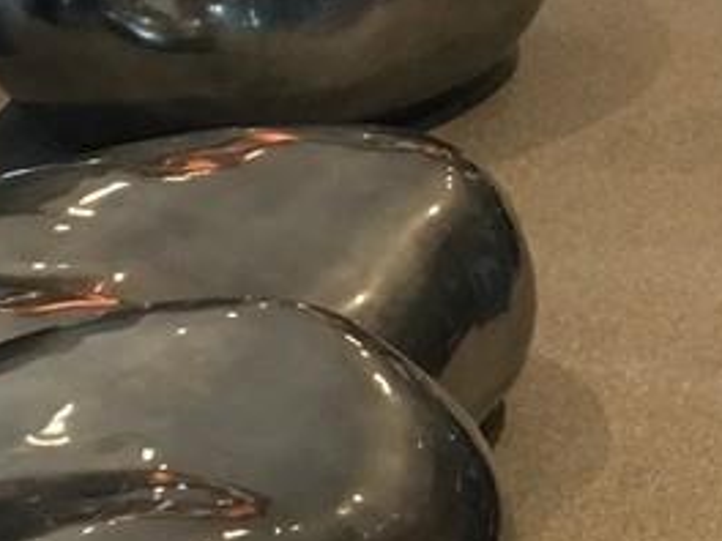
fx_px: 3671
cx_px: 583
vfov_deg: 8.2
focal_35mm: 176
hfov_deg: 11.2
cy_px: -383
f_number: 2.2
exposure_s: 1/15
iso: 64
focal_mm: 4.15
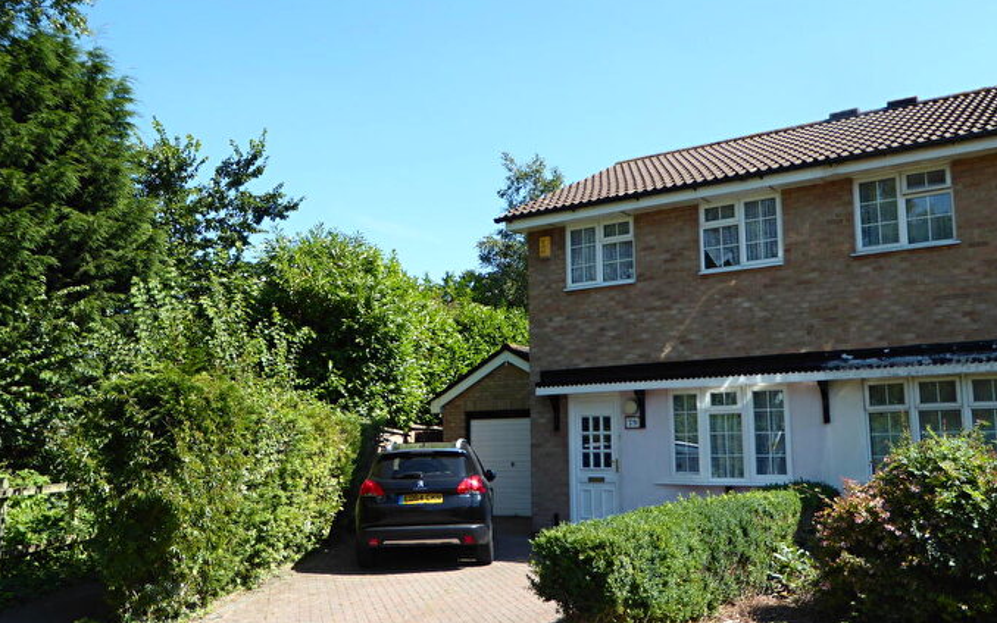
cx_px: 488
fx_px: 951
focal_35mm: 35
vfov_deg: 36.3
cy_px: 340
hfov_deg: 55.3
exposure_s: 1/400
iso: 100
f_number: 3.5
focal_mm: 5.4
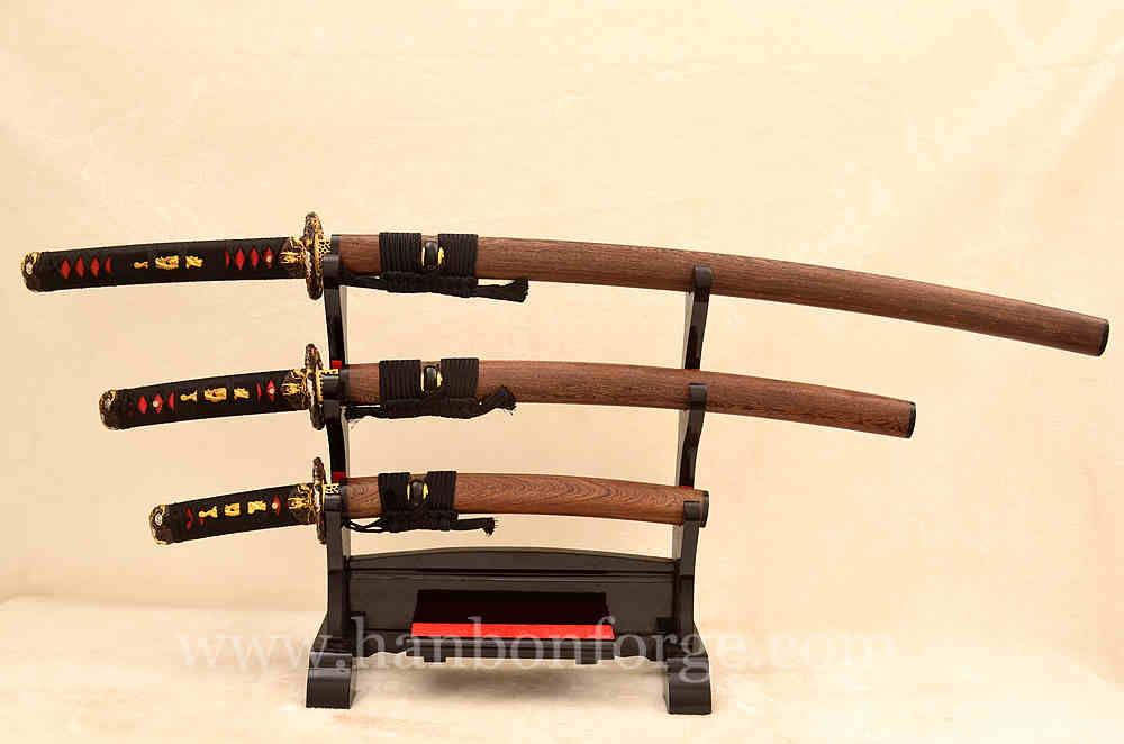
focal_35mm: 39
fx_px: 1215
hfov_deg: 49.6
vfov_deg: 34.1
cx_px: 562
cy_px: 372
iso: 200
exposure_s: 1/80
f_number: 10
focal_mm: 26
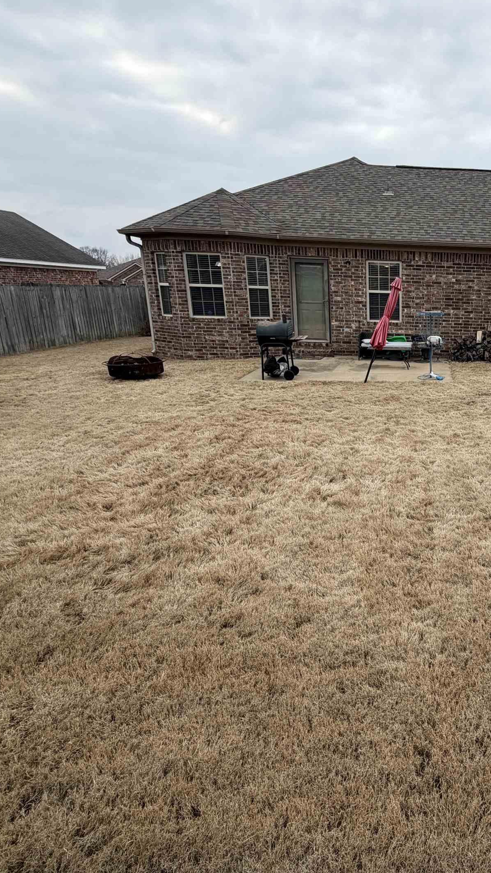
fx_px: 509
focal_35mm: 22
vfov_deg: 81.2
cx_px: 459
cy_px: 442
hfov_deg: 45.6
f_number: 2.2
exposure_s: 1/502
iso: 40
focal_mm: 2.22
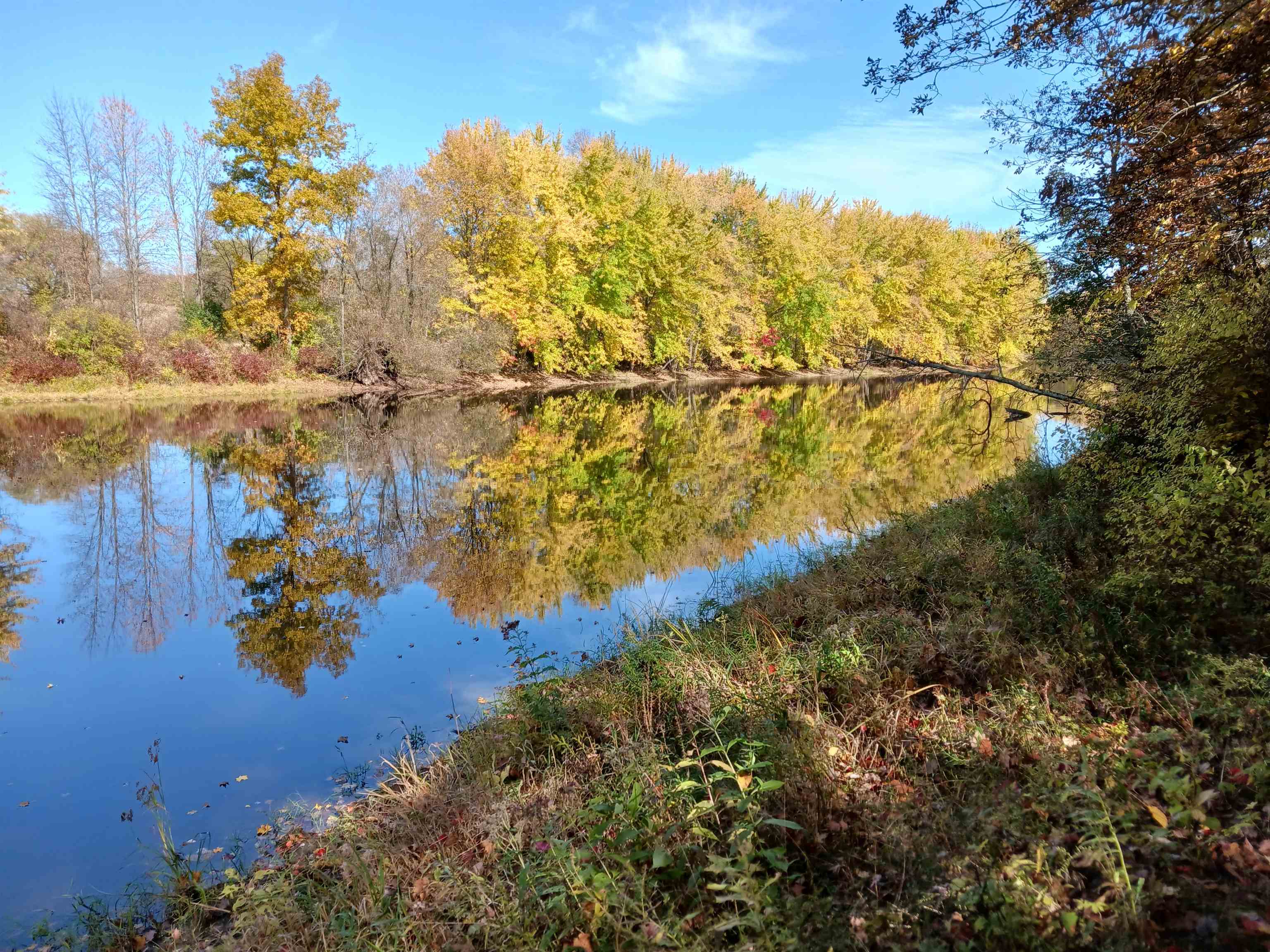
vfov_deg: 51.4
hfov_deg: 65.3
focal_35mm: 27
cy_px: 476
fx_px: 991
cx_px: 635
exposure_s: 1/157
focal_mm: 4
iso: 20
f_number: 1.8
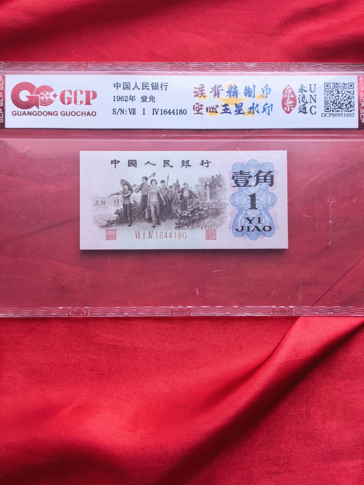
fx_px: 673
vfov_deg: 39.7
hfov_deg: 30.3
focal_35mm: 48
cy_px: 242
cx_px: 182
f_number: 2
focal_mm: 6.98
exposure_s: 1/263
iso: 50
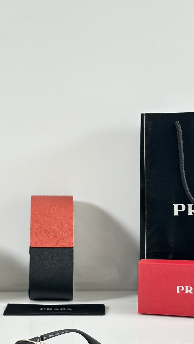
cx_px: 78
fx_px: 741
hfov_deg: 14.9
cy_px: 220
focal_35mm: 81
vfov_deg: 26.1
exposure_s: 1/73
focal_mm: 6.86
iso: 80
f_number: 1.78
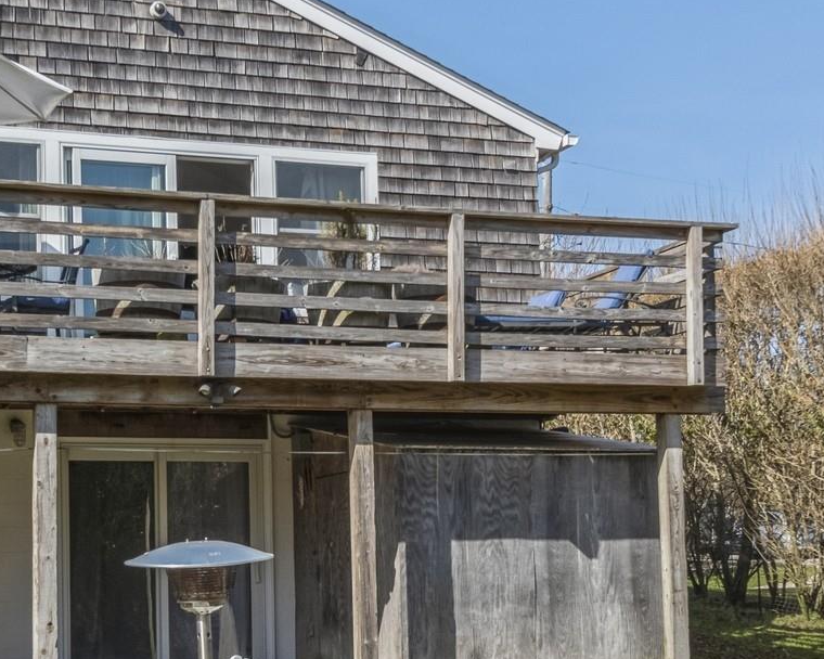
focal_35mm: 69
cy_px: 507
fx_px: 1683
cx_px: 294
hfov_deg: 27.4
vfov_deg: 21.9
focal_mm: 21
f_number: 8
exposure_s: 1/500
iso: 200
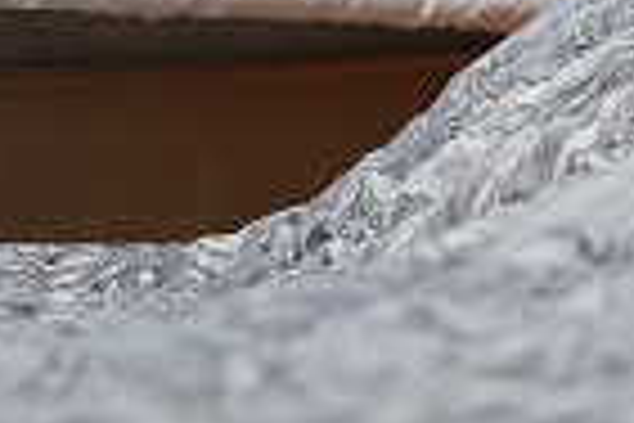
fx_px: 2324
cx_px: 1079
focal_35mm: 132
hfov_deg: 14.1
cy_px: -360
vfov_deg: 9.8
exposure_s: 1/40
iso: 2500
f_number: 4
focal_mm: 31
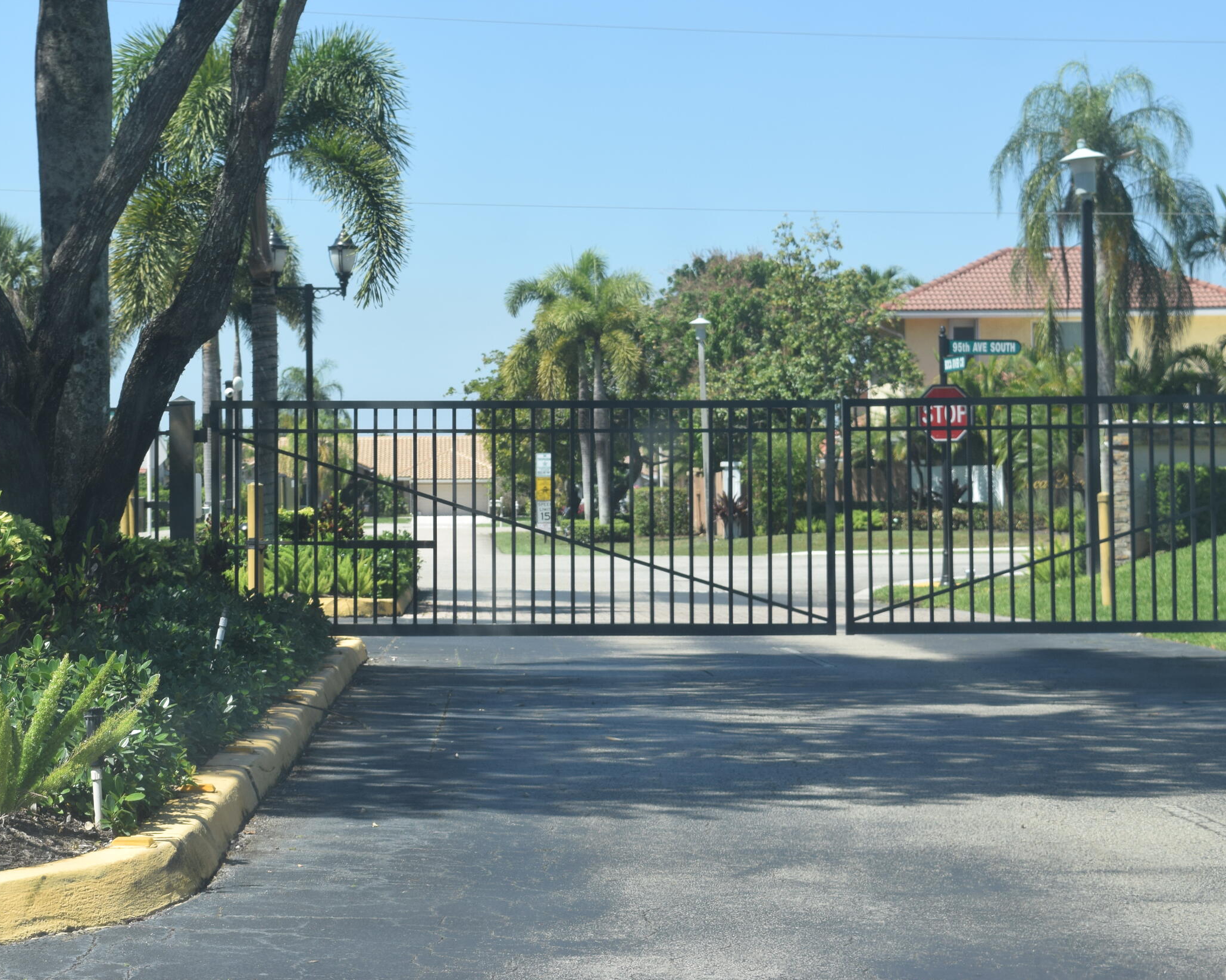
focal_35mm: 82
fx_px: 2975
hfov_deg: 23.1
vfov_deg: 18.7
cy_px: 397
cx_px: 351
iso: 200
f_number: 9.5
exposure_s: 1/350
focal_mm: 40
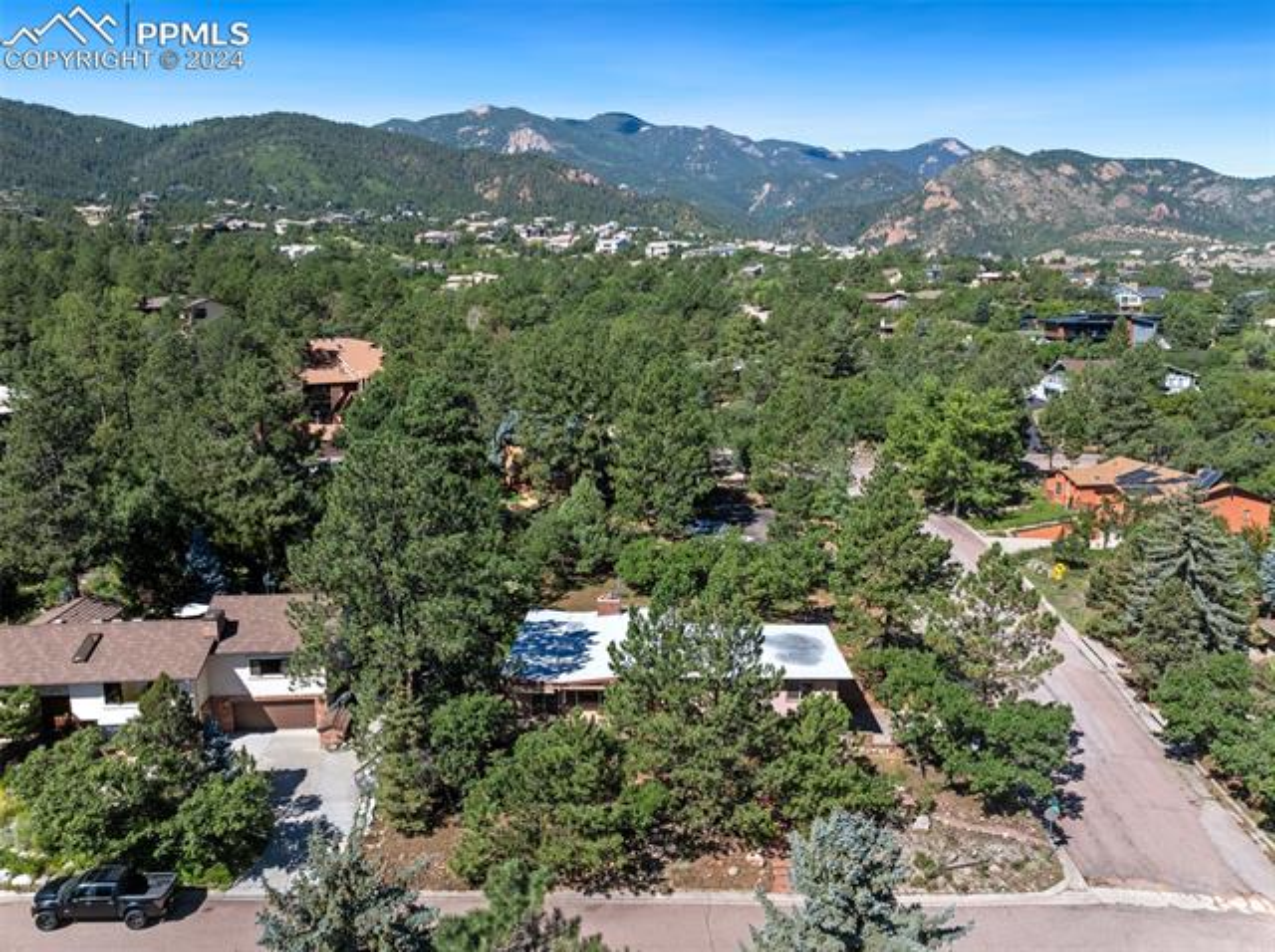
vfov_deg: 56.7
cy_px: 476
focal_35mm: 24
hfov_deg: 71.7
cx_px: 638
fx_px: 883
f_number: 2.8
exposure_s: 1/1600
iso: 100
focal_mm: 12.29
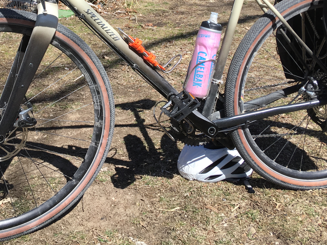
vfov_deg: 26.7
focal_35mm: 53
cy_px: 32
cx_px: 138
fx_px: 501
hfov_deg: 36.1
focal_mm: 4.15
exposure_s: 1/999
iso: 25
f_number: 2.2
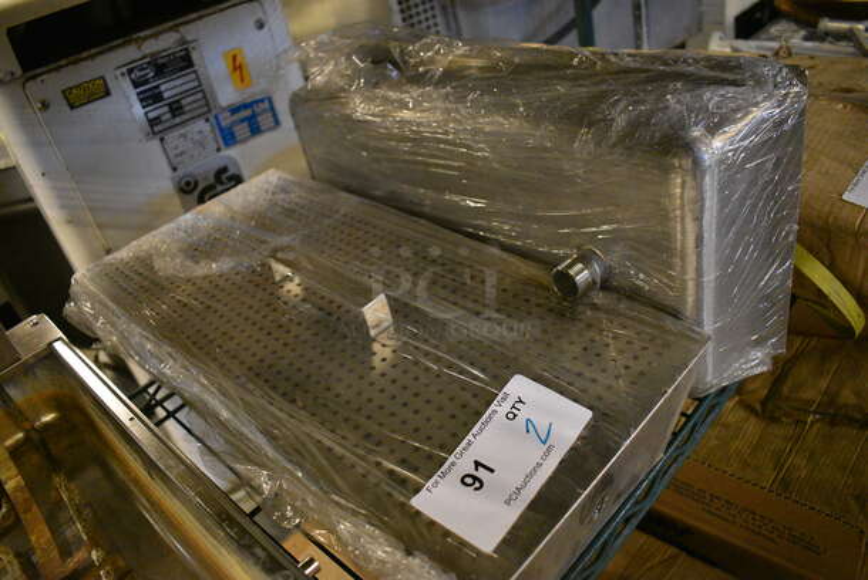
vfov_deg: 48.0
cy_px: 290
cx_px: 434
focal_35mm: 27
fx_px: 652
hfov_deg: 67.3
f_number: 3.5
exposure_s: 1/125
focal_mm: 18
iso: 5600
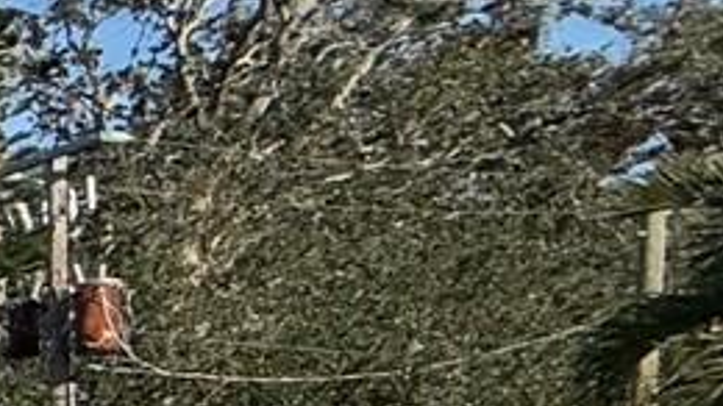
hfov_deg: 11.5
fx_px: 1801
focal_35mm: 94
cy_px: 665
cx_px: -1454
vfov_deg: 12.1
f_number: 2.2
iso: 50
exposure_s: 1/3663
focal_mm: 2.22
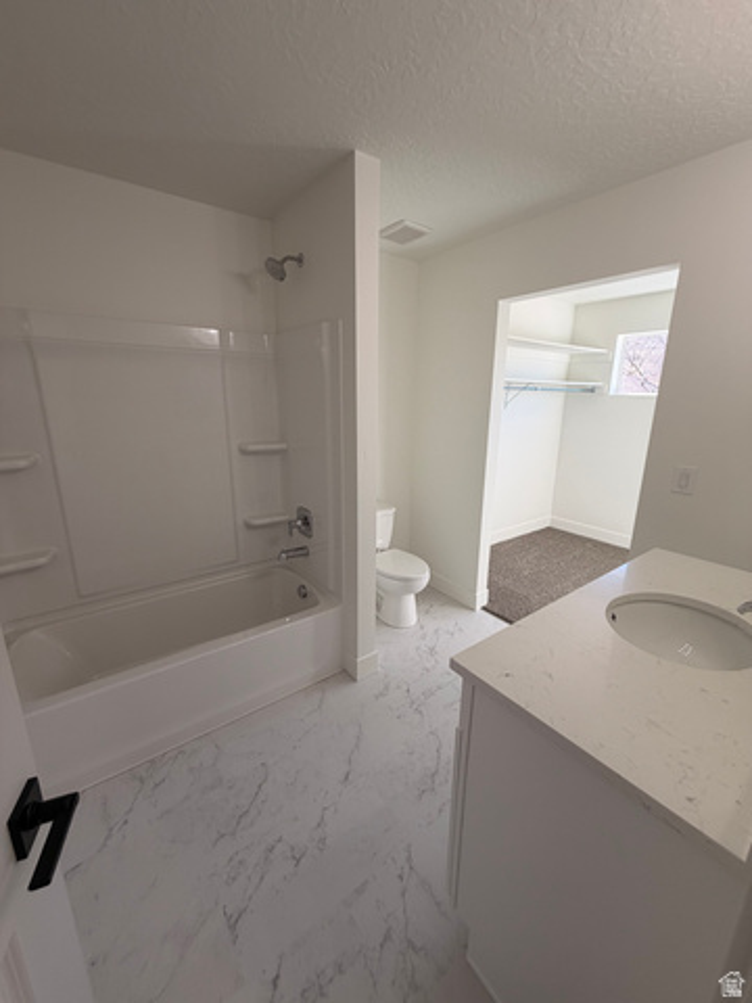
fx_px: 406
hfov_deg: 85.7
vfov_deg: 102.1
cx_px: 376
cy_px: 502
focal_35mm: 14
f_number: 2.2
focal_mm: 2.22
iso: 64
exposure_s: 1/120
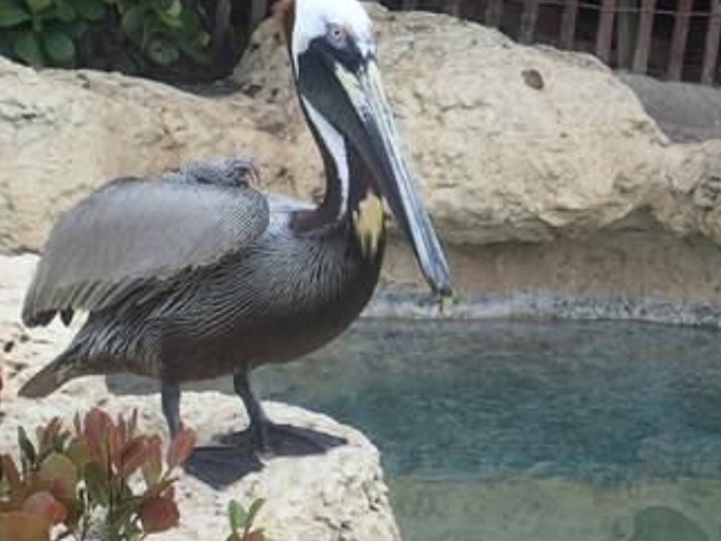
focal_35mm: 140
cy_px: 177
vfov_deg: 10.6
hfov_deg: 14.1
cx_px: 236
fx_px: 2917
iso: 125
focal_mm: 18
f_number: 4.9
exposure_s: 1/200
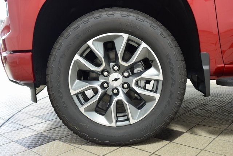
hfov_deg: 53.1
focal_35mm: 36
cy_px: 78
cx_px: 116
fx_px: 233
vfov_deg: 36.9
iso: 1600
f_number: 3.5
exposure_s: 1/60
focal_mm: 24
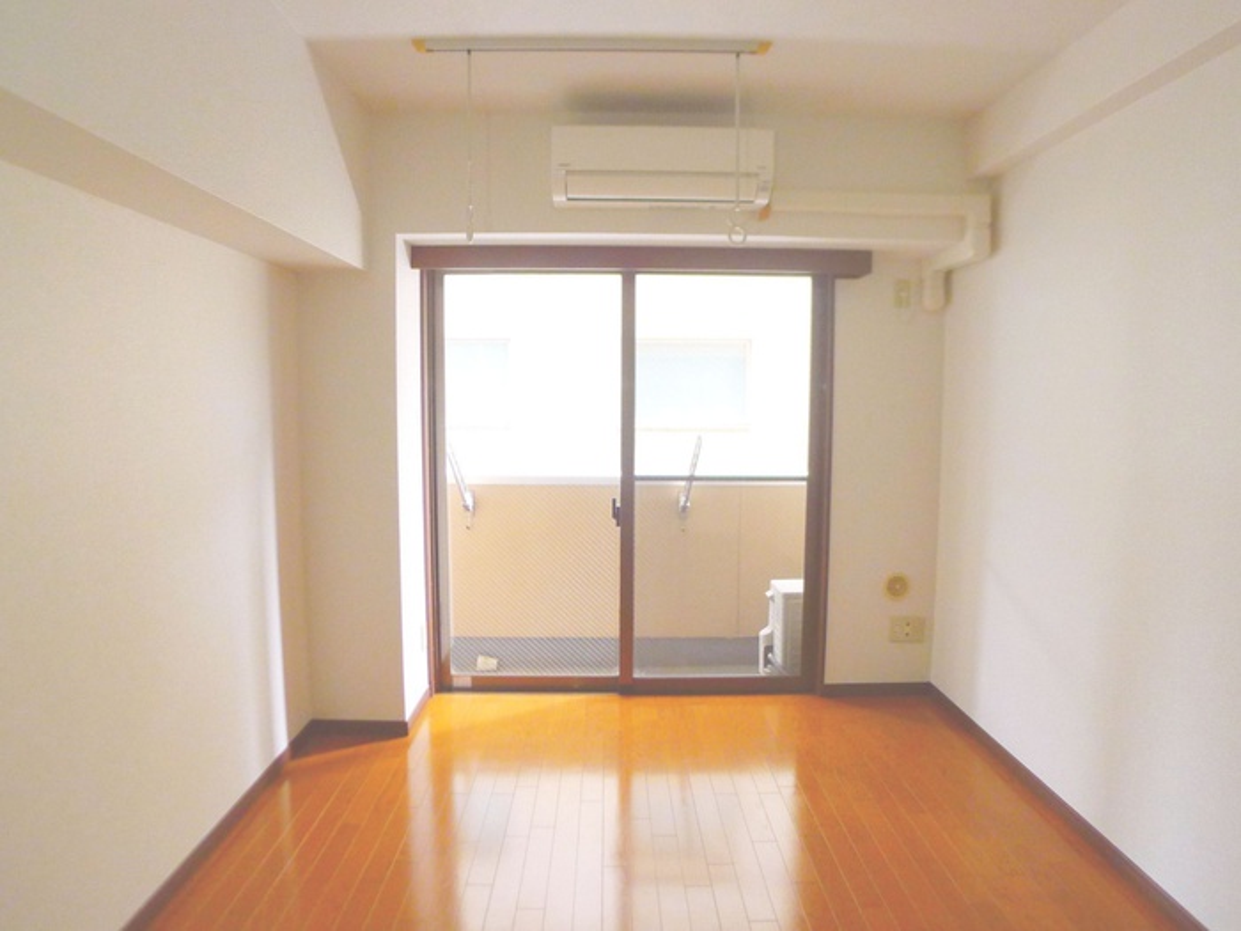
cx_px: 620
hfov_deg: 63.4
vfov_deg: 49.7
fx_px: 1004
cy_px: 466
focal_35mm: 28
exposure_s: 1/60
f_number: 2.1
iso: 320
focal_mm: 6
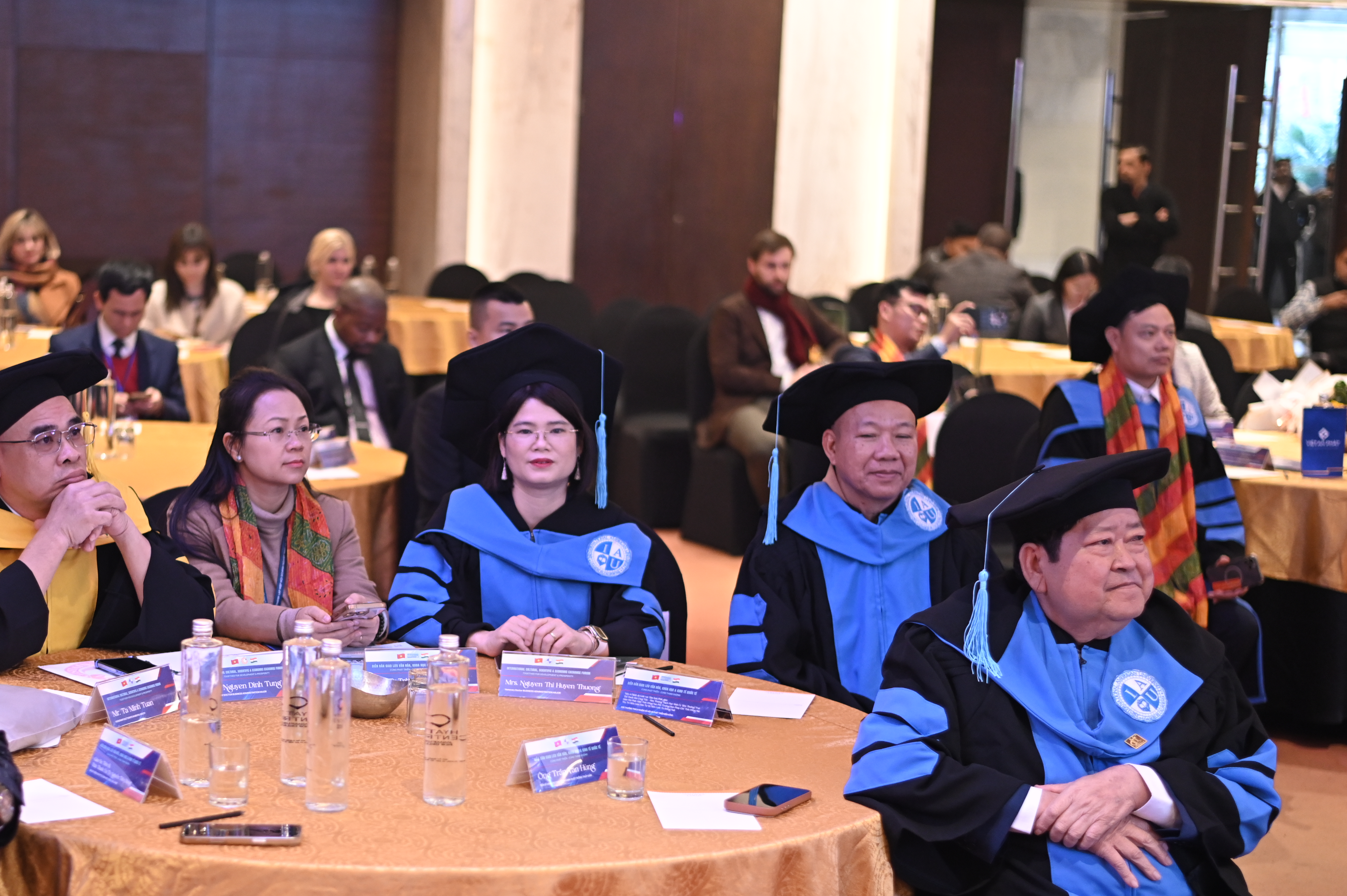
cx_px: 471
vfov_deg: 19.1
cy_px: 599
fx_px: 2655
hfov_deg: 28.3
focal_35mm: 71
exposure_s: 1/160
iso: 1600
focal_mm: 50
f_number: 1.8
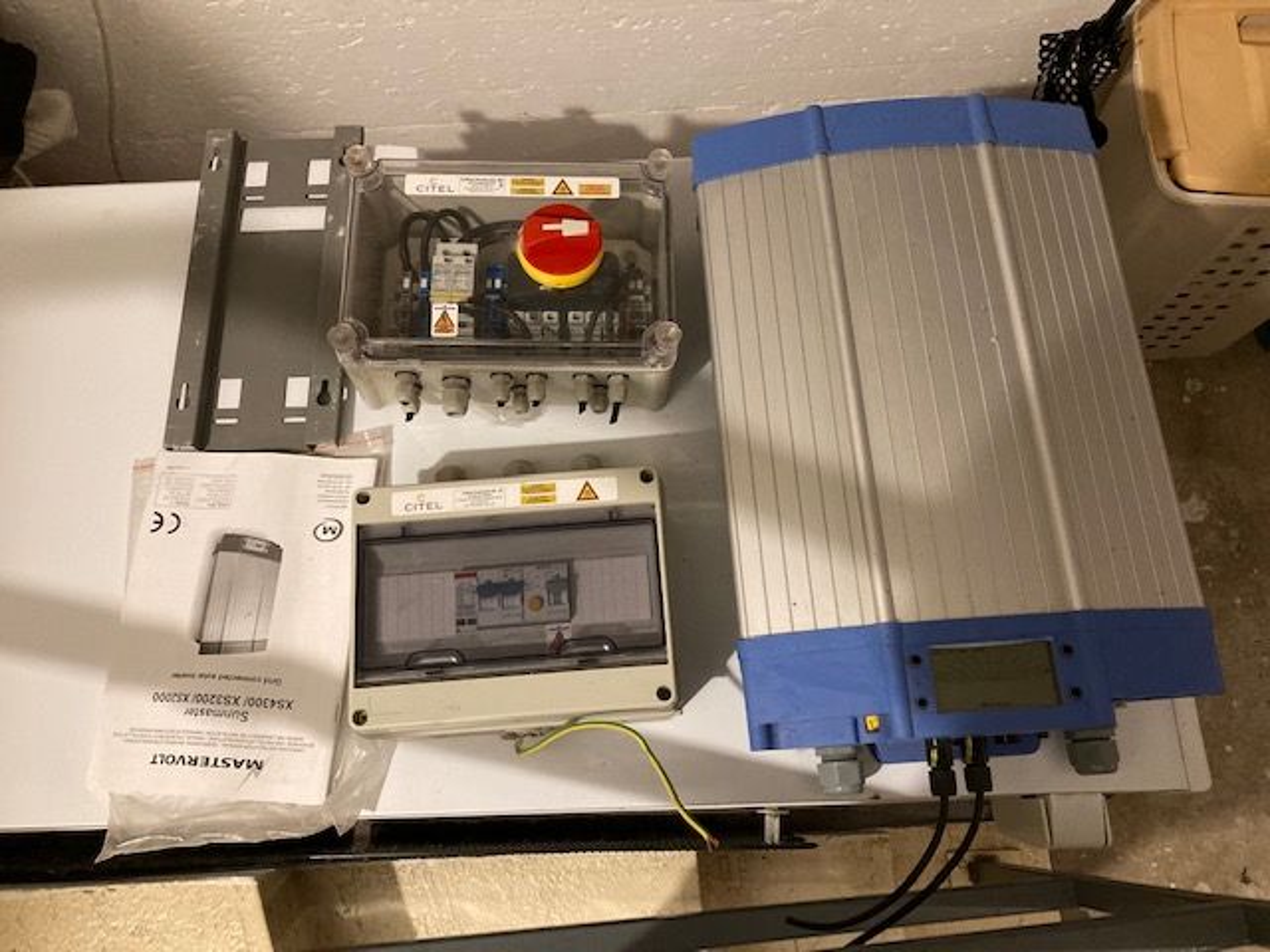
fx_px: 1027
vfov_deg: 49.7
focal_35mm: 28
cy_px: 476
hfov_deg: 63.4
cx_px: 635
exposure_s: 1/25
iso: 320
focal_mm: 3.99
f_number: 1.8
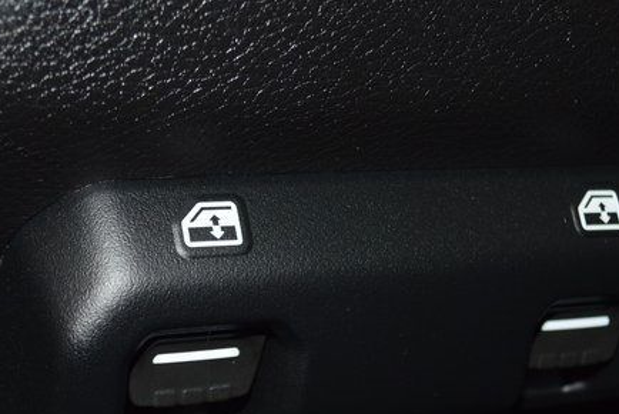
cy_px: 258
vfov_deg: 14.9
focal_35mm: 92
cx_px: 388
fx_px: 1583
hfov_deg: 22.1
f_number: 4.2
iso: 720
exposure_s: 1/30
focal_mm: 26
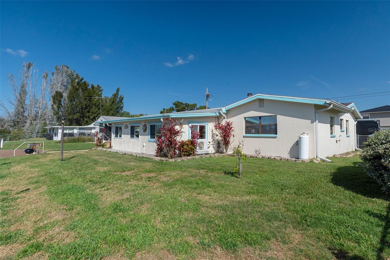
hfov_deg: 90.0
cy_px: 130
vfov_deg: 67.4
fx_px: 195
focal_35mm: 18
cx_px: 195
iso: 500
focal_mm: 12
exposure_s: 1/1000
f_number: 8
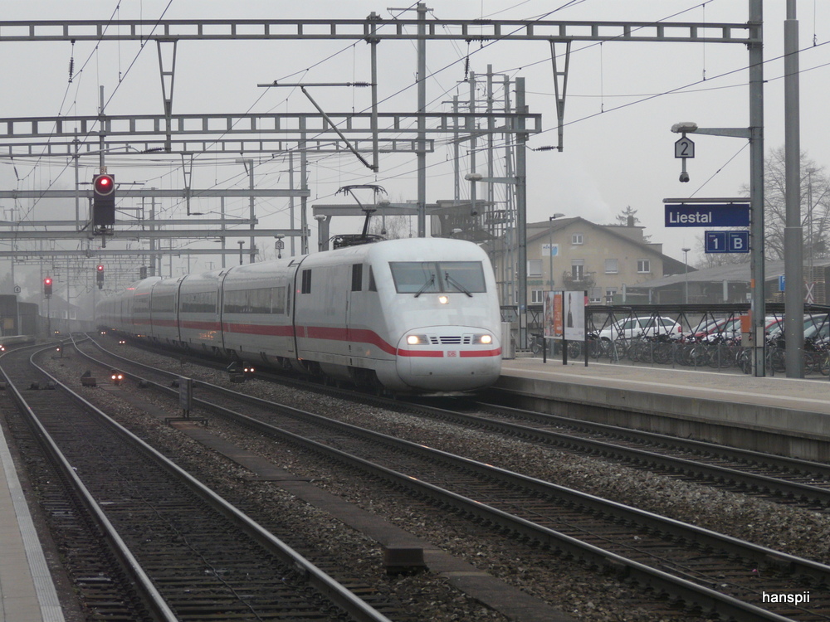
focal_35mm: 131
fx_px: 3141
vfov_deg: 11.3
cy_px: 311
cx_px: 415
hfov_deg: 15.1
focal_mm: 21.6
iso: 160
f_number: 3.6
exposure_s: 1/60
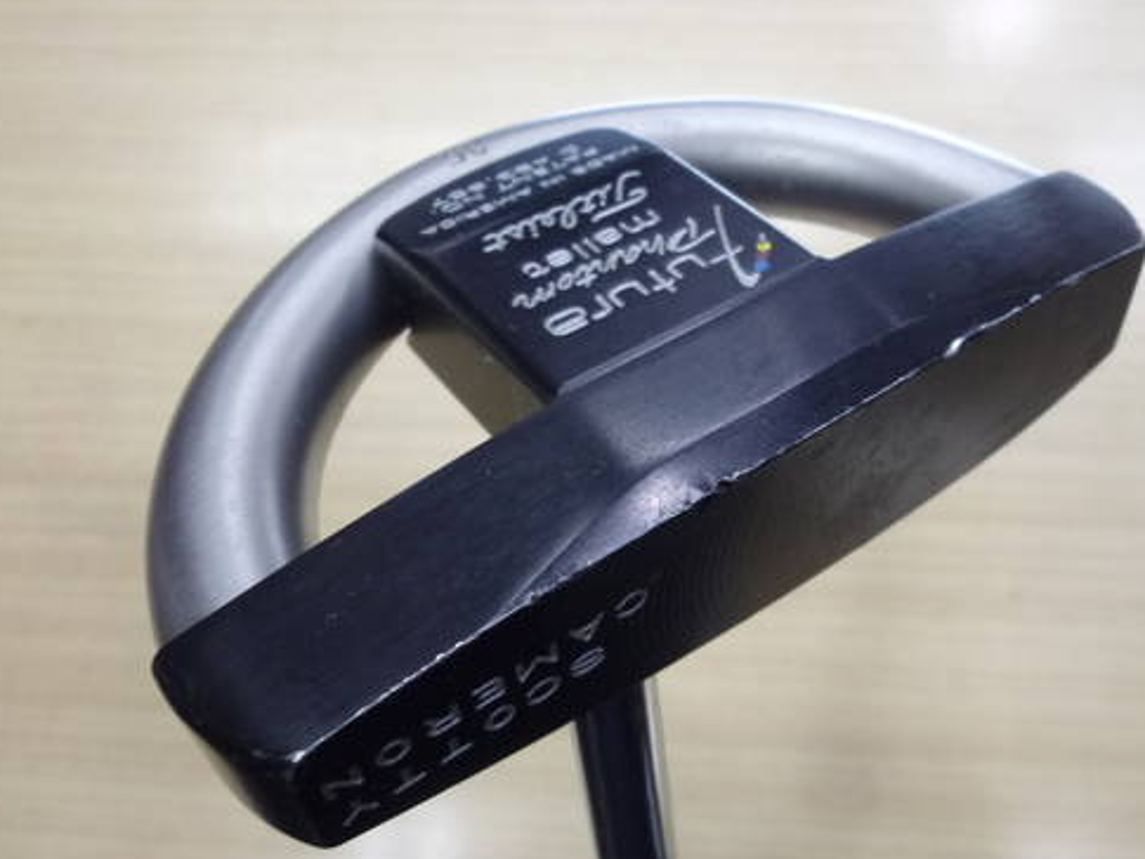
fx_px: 1092
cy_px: 460
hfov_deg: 54.7
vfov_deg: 42.9
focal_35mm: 33
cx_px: 720
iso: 160
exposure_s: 1/30
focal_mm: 4.5
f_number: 2.8
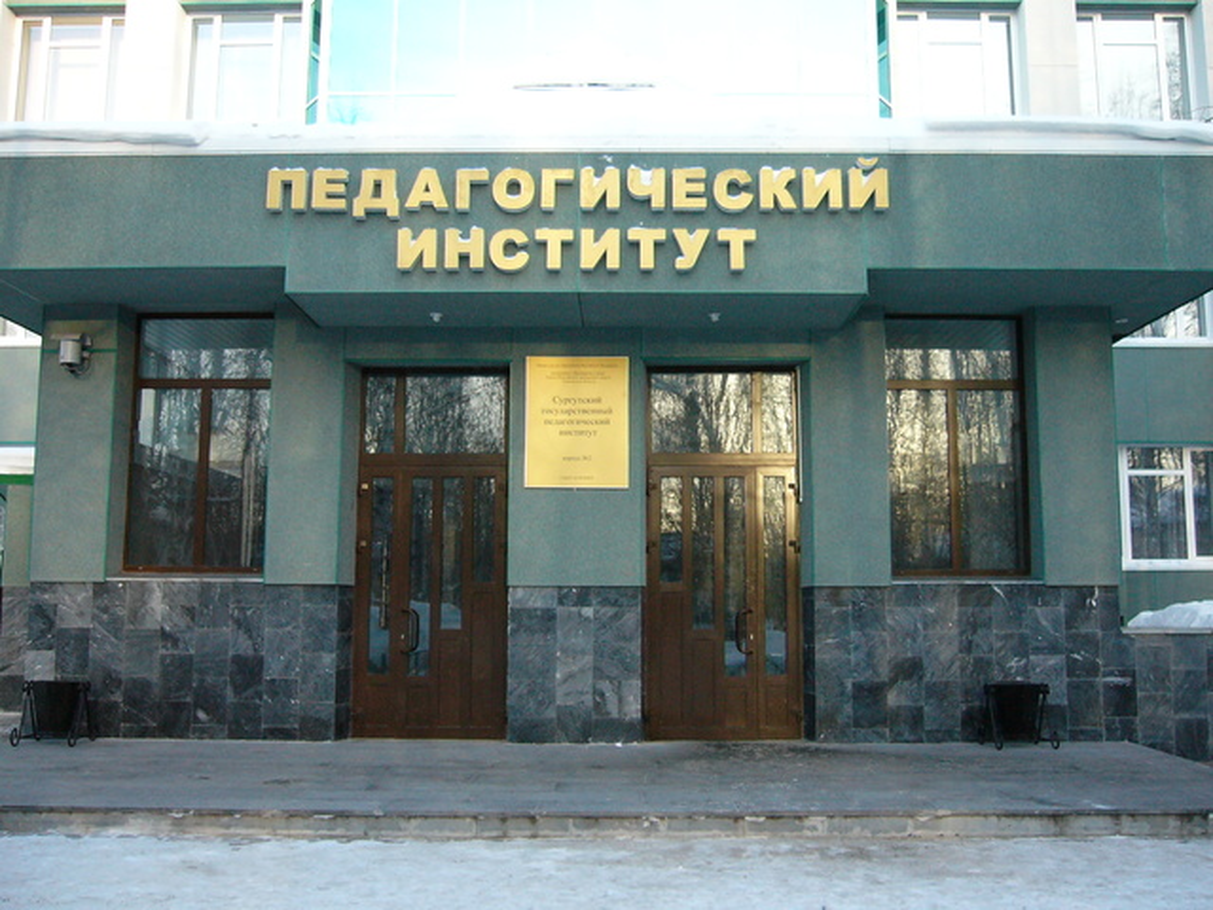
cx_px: 606
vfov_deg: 40.7
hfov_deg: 52.6
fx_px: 1226
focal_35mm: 35
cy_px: 455
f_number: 2.8
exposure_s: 1/250
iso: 200
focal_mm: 5.8
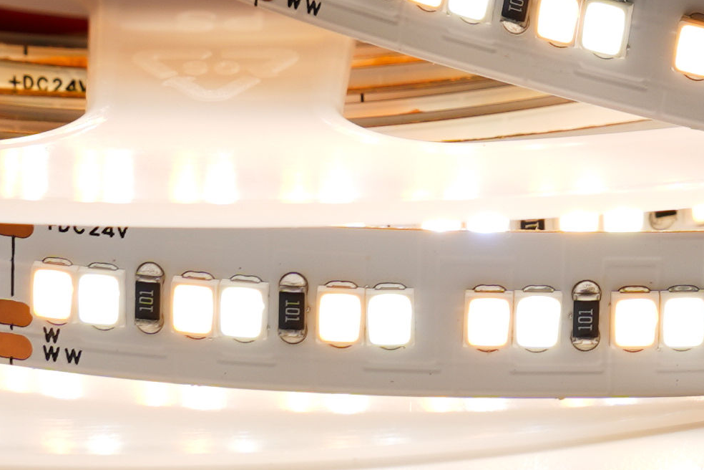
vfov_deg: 3.6
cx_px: 932
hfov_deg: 5.4
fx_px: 7391
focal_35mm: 378
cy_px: -312
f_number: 8
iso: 50
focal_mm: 62
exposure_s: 1/160
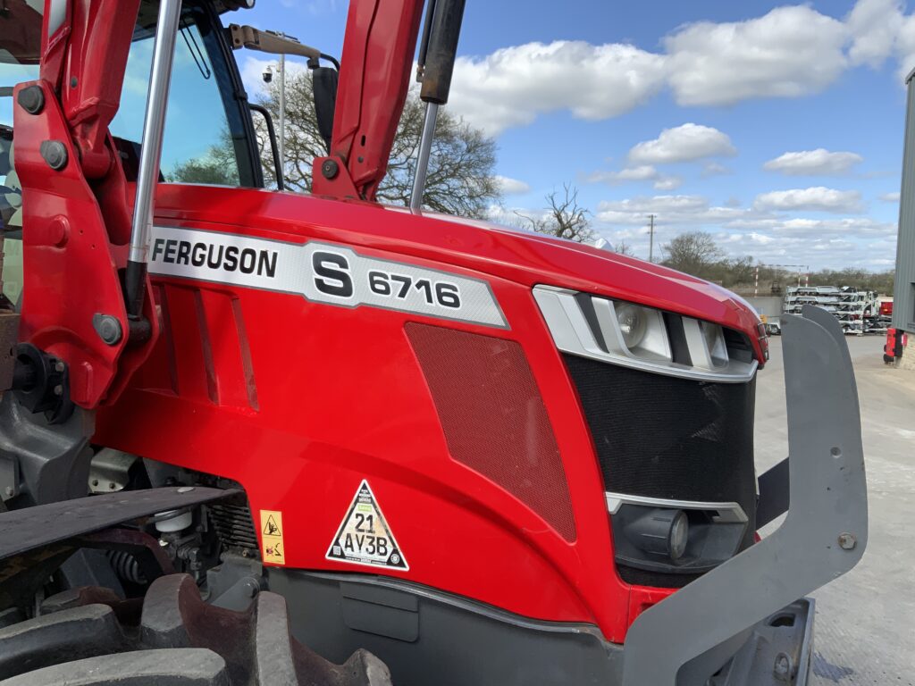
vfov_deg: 48.2
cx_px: 458
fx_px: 767
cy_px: 343
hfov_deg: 61.7
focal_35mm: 29
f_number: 1.8
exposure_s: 1/1055
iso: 16
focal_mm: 3
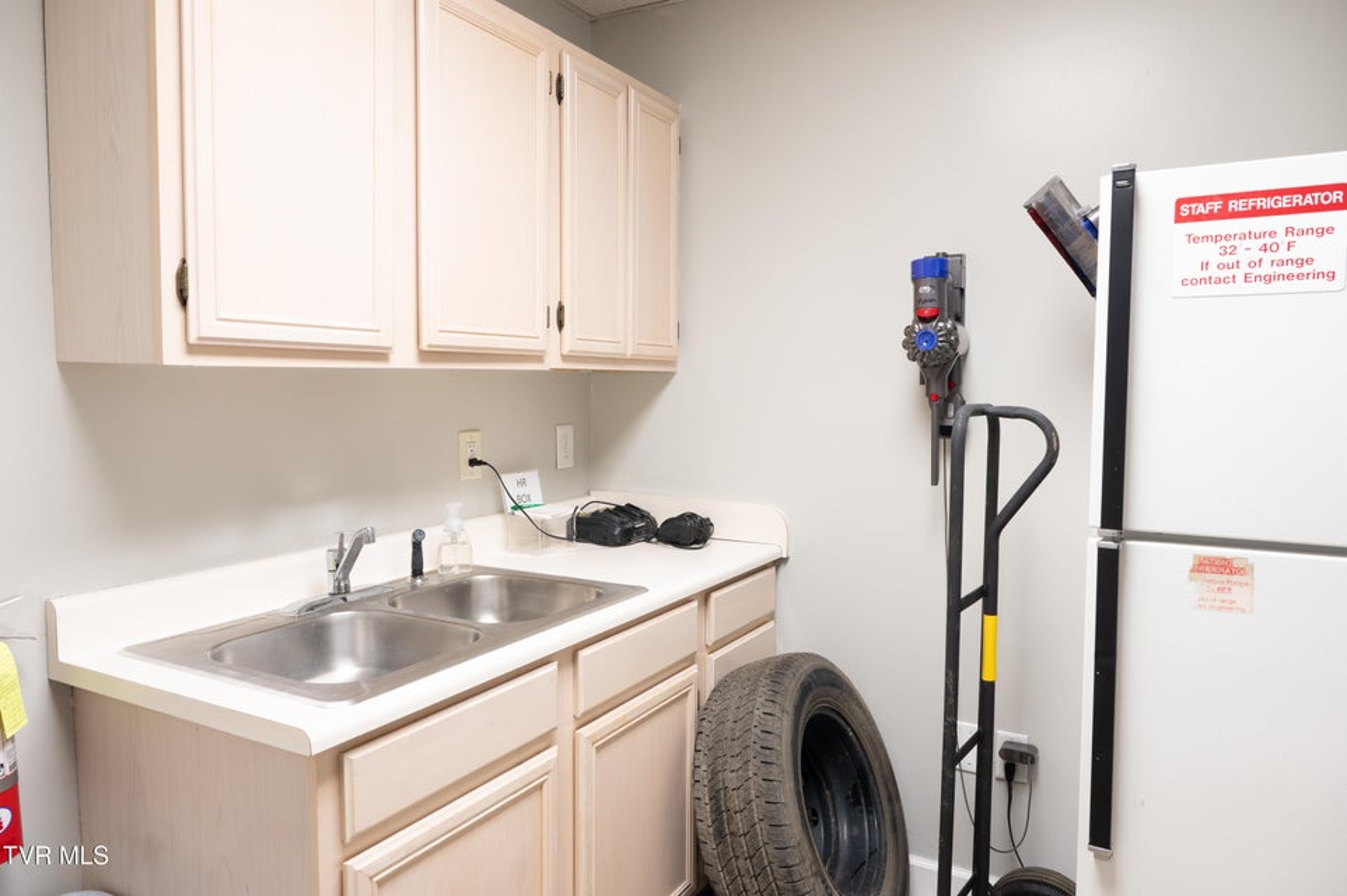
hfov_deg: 73.8
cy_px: 448
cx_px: 674
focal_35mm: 24
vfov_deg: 53.1
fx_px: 897
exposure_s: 1/5
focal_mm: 24
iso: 320
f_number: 8
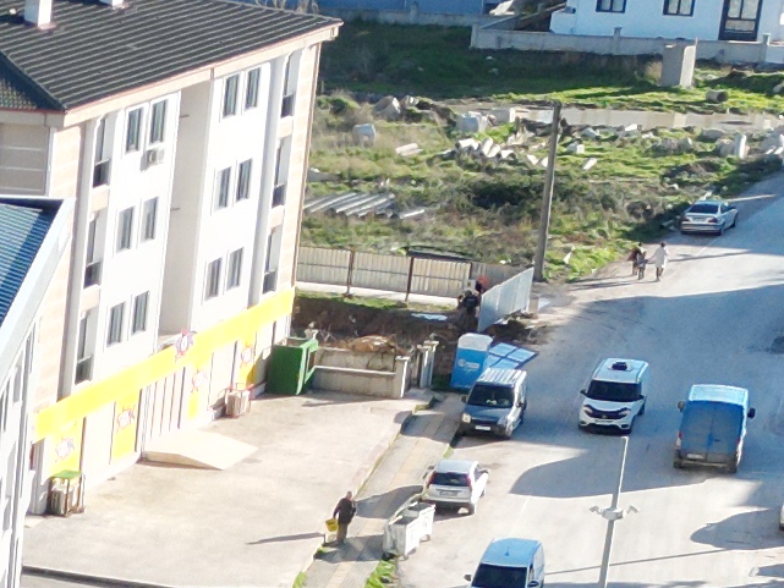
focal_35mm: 151
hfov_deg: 11.8
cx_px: -767
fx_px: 3421
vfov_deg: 9.5
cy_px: 947
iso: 150
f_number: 1.7
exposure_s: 1/1600
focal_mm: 6.72
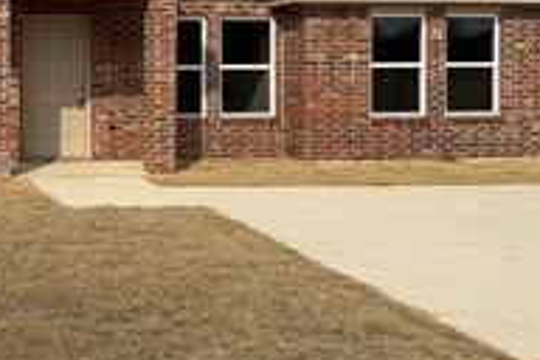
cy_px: 94
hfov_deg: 29.4
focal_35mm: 65
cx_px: 34
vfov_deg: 20.8
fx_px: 975
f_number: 1.78
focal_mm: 6.76
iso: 80
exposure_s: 1/7353
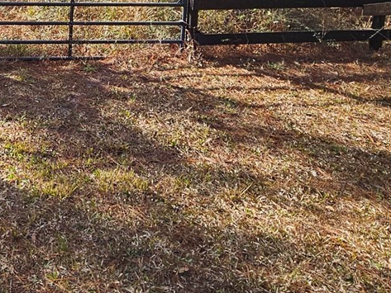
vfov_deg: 29.6
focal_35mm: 44
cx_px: -34
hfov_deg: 36.6
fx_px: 497
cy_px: -31
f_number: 2.2
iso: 50
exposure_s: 1/767
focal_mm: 2.2
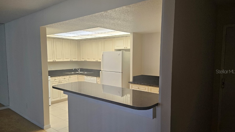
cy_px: 71
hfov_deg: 71.9
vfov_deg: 44.3
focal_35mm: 26
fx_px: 162
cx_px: 116
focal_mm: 5.4
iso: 200
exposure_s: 1/120
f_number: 1.8
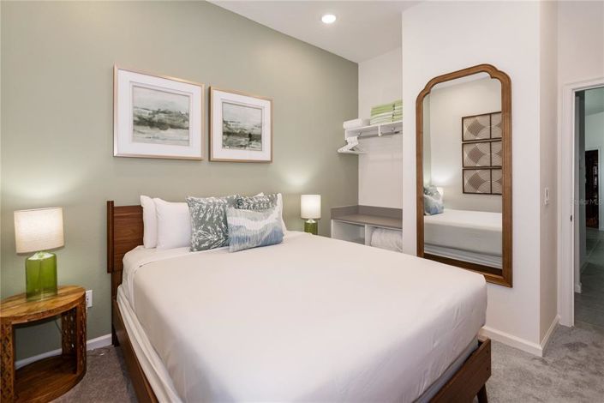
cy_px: 202
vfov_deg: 73.7
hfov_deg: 96.7
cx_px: 302
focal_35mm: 16
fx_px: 268
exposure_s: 1/160
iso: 500
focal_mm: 16
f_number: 4
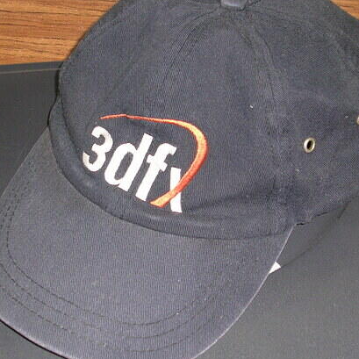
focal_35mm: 101
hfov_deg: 17.2
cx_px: 169
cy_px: 182
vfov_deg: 17.2
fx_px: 1185
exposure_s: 1/60.1
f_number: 3.8
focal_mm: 11.1
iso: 71
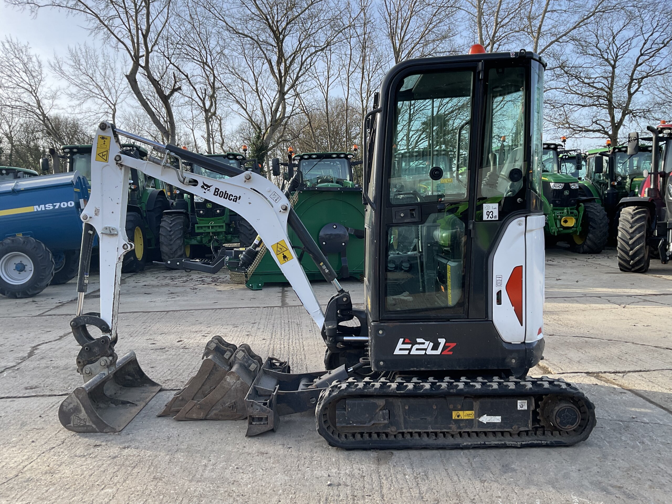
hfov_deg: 61.7
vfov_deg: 48.2
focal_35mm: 29
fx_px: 563
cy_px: 252
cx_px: 336
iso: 16
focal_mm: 3
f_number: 1.8
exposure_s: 1/461
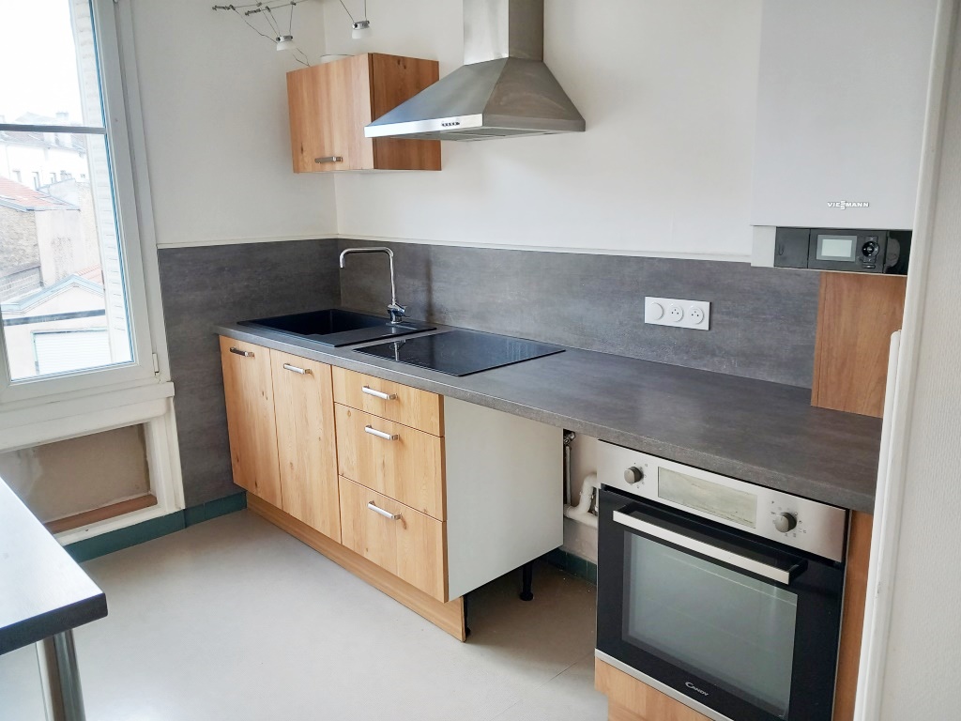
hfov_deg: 65.3
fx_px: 750
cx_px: 480
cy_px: 360
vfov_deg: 51.4
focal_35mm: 27
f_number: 1.8
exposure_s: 1/50
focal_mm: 4
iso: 125
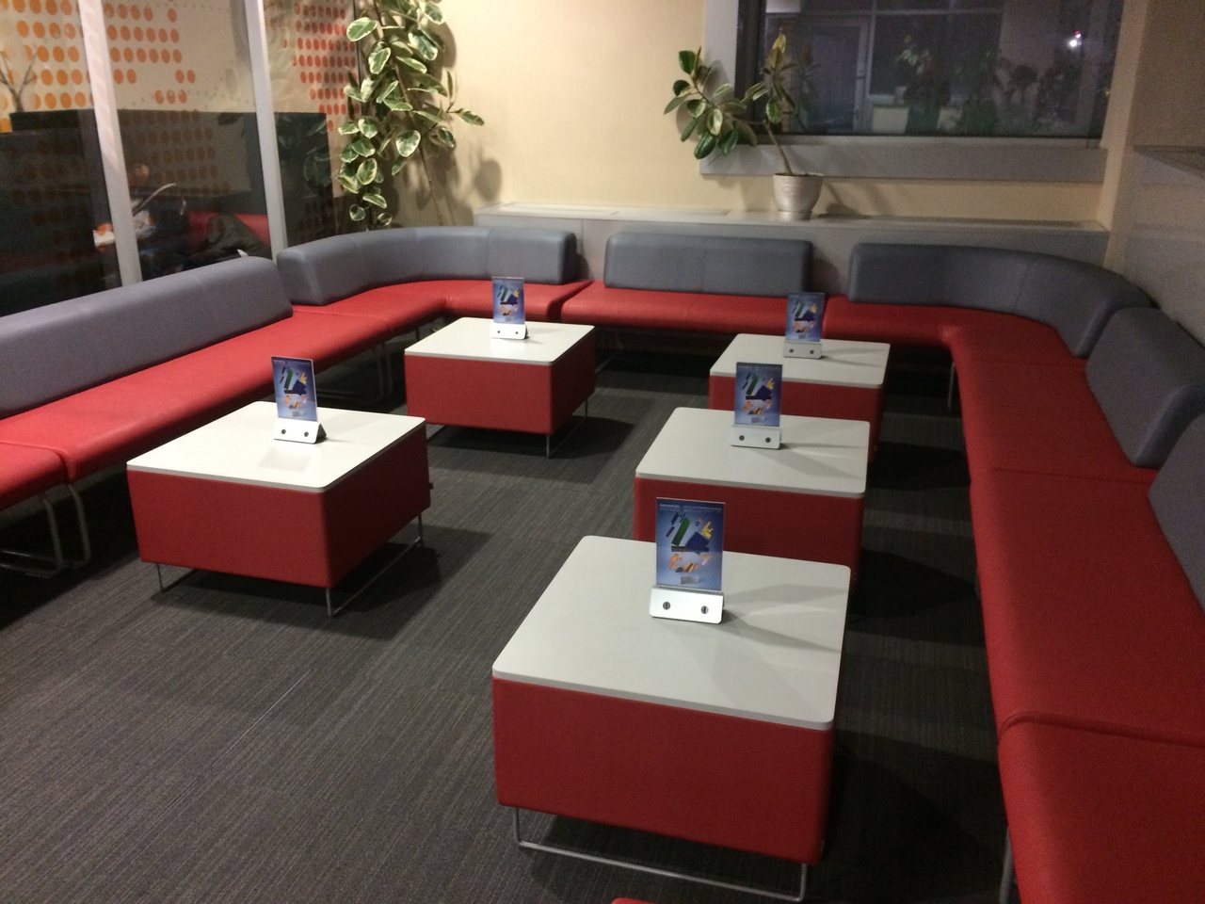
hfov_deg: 61.7
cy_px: 452
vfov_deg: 48.2
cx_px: 602
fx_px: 1010
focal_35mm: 29
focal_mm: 4.15
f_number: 2.2
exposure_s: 1/20
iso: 320
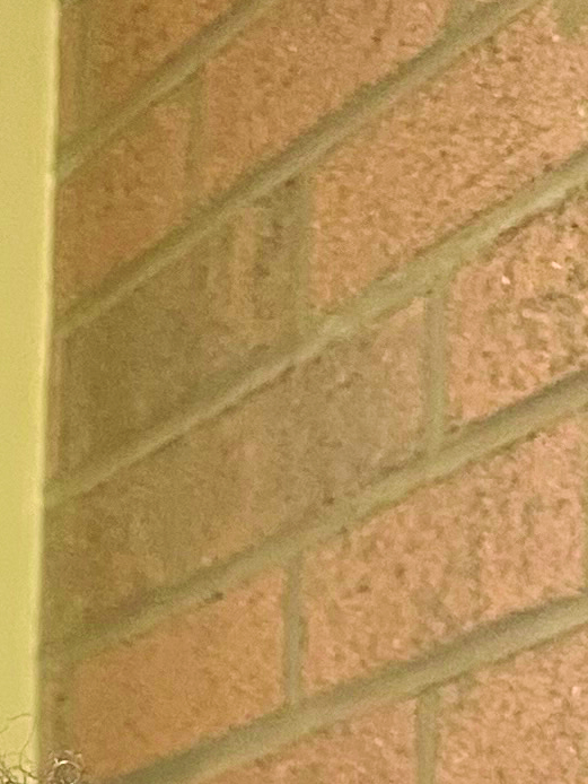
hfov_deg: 9.3
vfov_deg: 10.9
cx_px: -541
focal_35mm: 151
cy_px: 1925
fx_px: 3418
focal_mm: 4.2
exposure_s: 1/60
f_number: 1.6
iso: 125
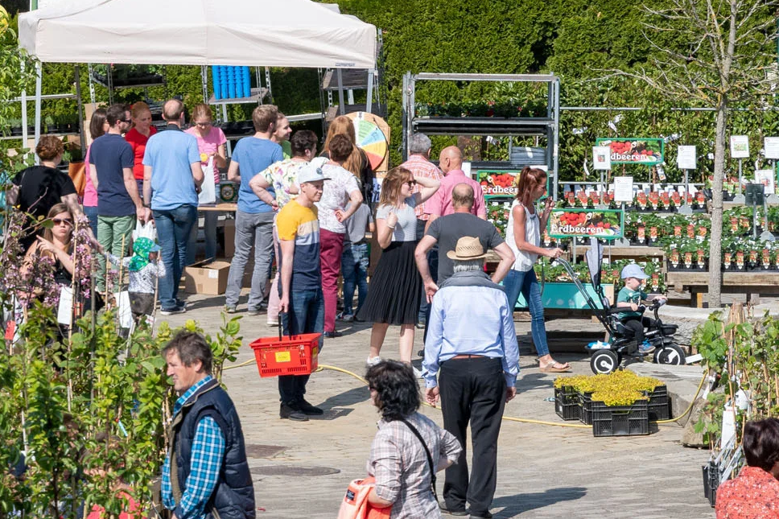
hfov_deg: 8.6
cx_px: 253
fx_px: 5149
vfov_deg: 5.8
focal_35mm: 238
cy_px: 214
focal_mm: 80
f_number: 10
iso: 200
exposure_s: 1/320
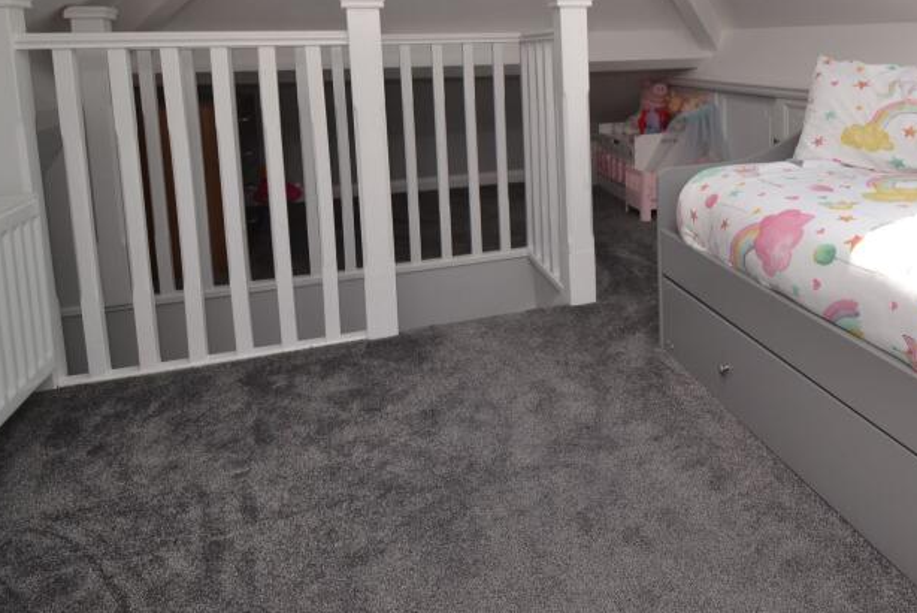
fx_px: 637
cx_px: 626
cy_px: 119
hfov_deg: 69.1
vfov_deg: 48.3
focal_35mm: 25
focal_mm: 10
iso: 100
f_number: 6.3
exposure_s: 1/160
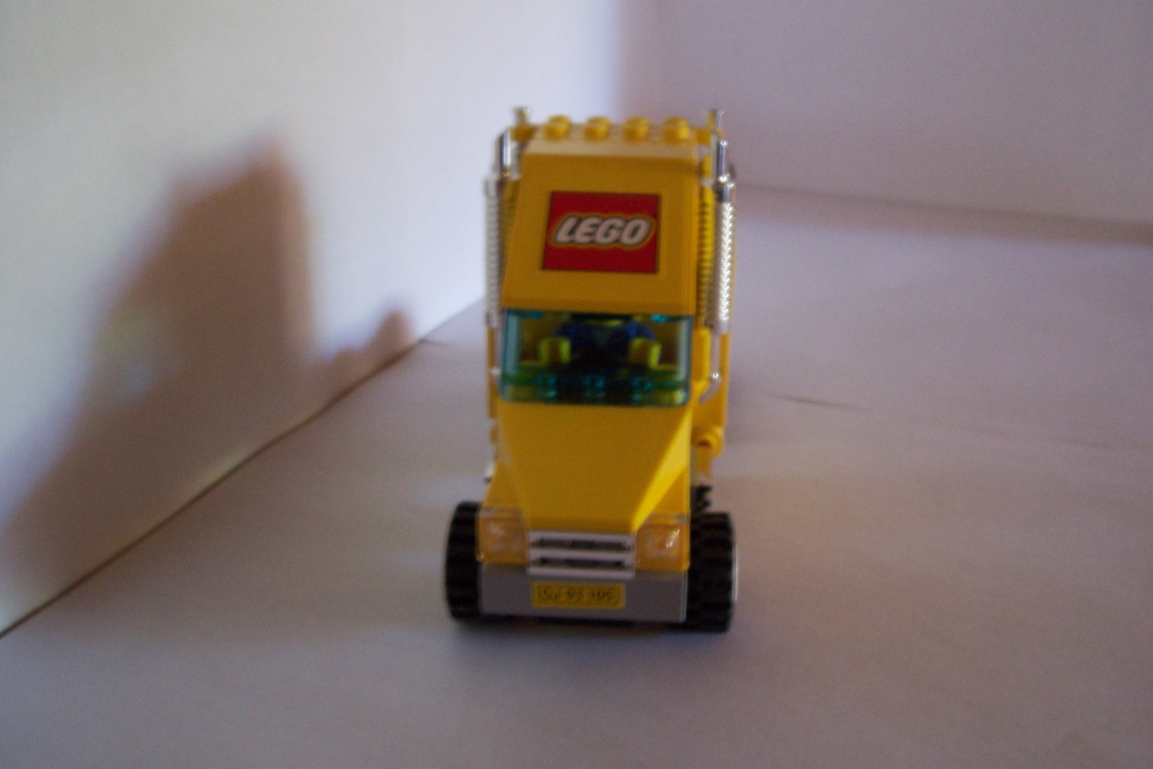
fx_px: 1089
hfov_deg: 55.8
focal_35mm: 34
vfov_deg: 38.9
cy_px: 384
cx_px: 576
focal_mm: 5.6
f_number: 2.7
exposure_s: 1/8
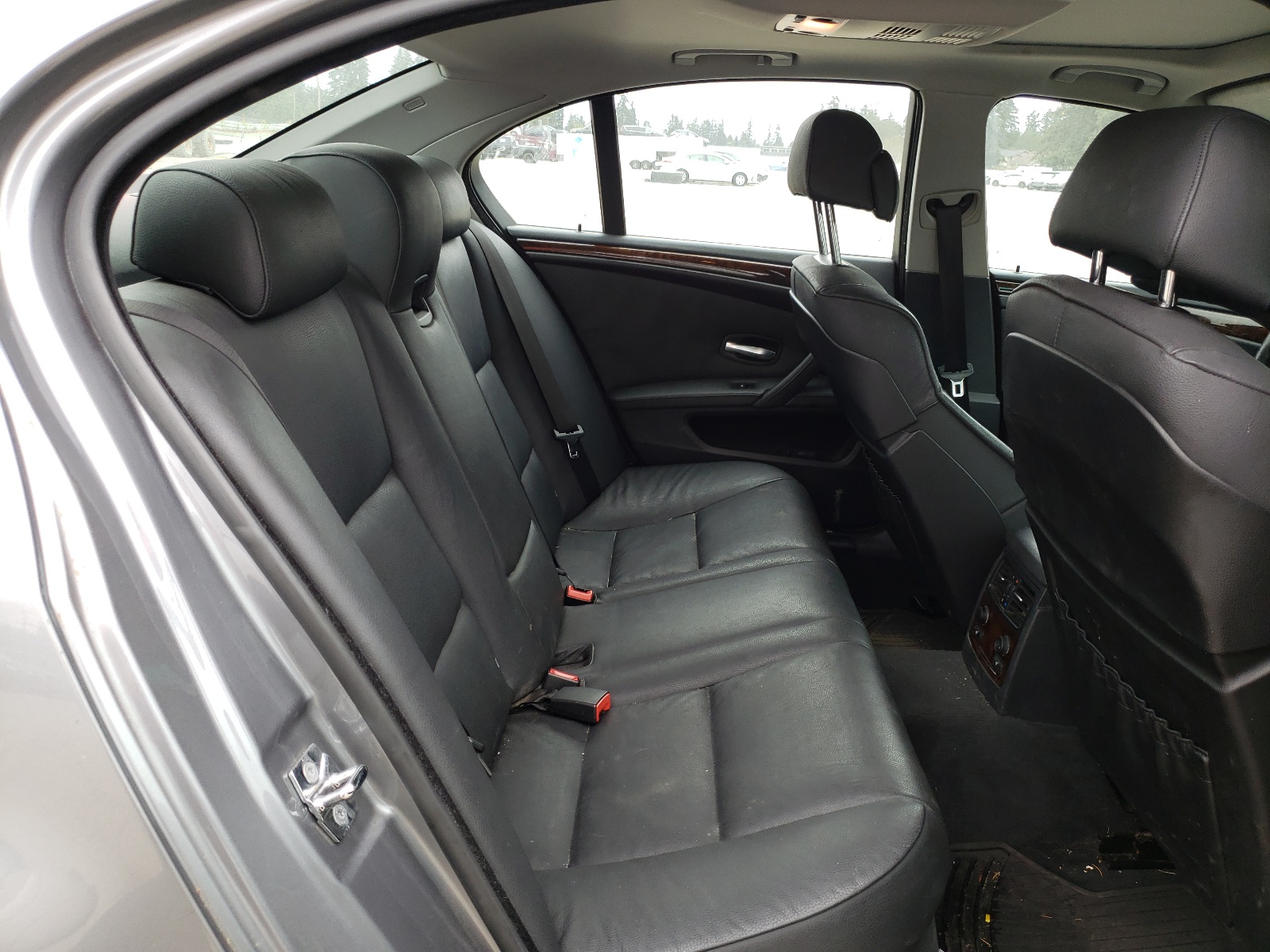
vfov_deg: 53.1
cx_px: 635
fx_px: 954
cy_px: 476
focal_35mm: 26
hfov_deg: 67.3
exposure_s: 1/192
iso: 50
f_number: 1.5
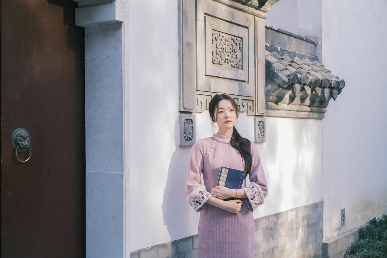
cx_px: 194
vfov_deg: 25.5
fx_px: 570
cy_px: 129
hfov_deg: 37.5
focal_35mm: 53
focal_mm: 35
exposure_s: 1/950
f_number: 2.2
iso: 1000
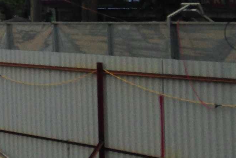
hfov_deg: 10.4
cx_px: -335
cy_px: 54
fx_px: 1121
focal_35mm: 171
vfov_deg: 8.0
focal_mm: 4.12
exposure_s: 1/903
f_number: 2.4
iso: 50
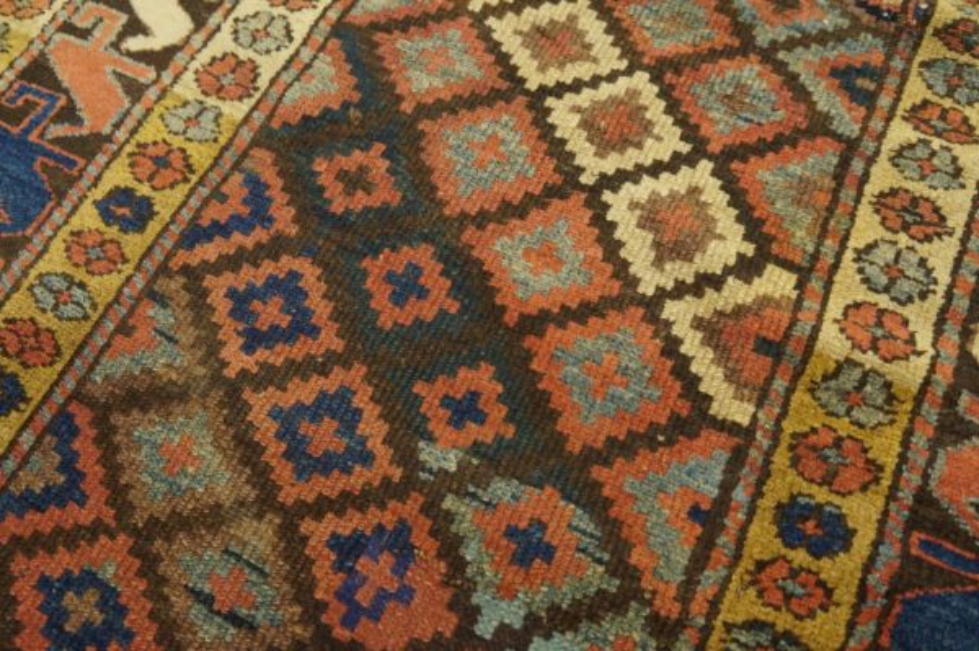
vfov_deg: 45.6
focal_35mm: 28
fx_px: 774
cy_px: 326
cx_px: 490
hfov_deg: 64.6
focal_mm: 19
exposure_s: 1/160
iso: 3200
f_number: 3.5
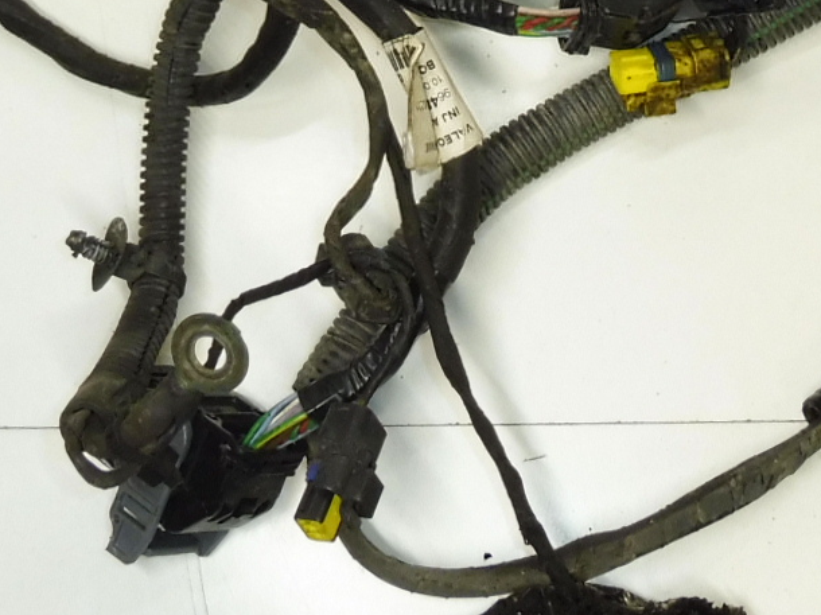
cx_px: 534
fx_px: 1991
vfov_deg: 16.8
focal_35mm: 84
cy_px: -135
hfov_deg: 23.2
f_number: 3.5
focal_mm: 4.4
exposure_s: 1/60
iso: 200
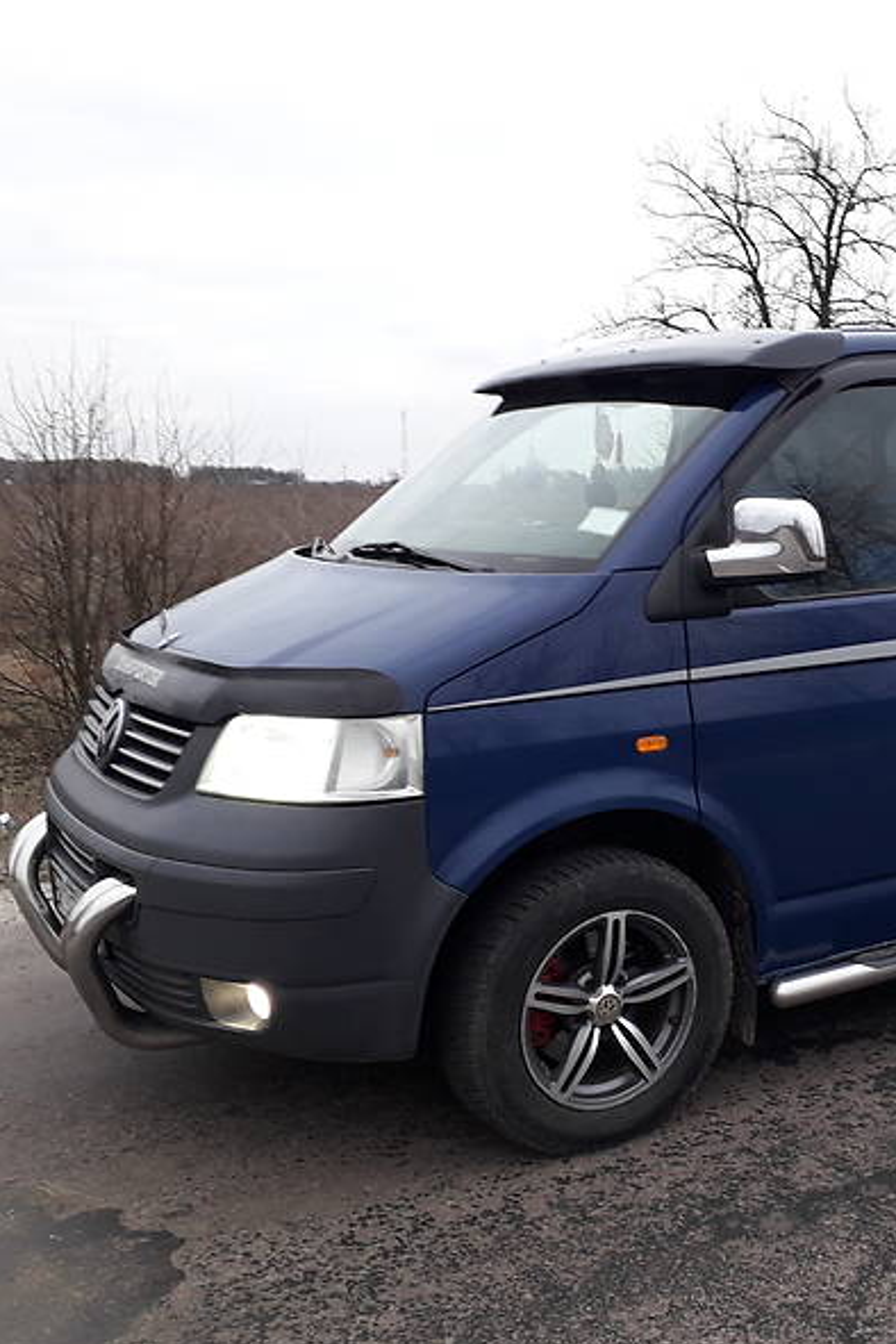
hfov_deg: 33.7
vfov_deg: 50.7
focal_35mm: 38
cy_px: 675
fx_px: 1419
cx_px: 760
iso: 50
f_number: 1.9
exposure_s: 1/50
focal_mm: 3.6
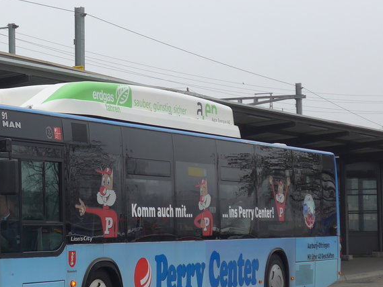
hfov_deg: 16.8
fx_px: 1284
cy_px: 154
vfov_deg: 12.8
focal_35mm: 116
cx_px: 48
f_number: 3.4
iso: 80
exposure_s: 1/160
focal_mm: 11.3
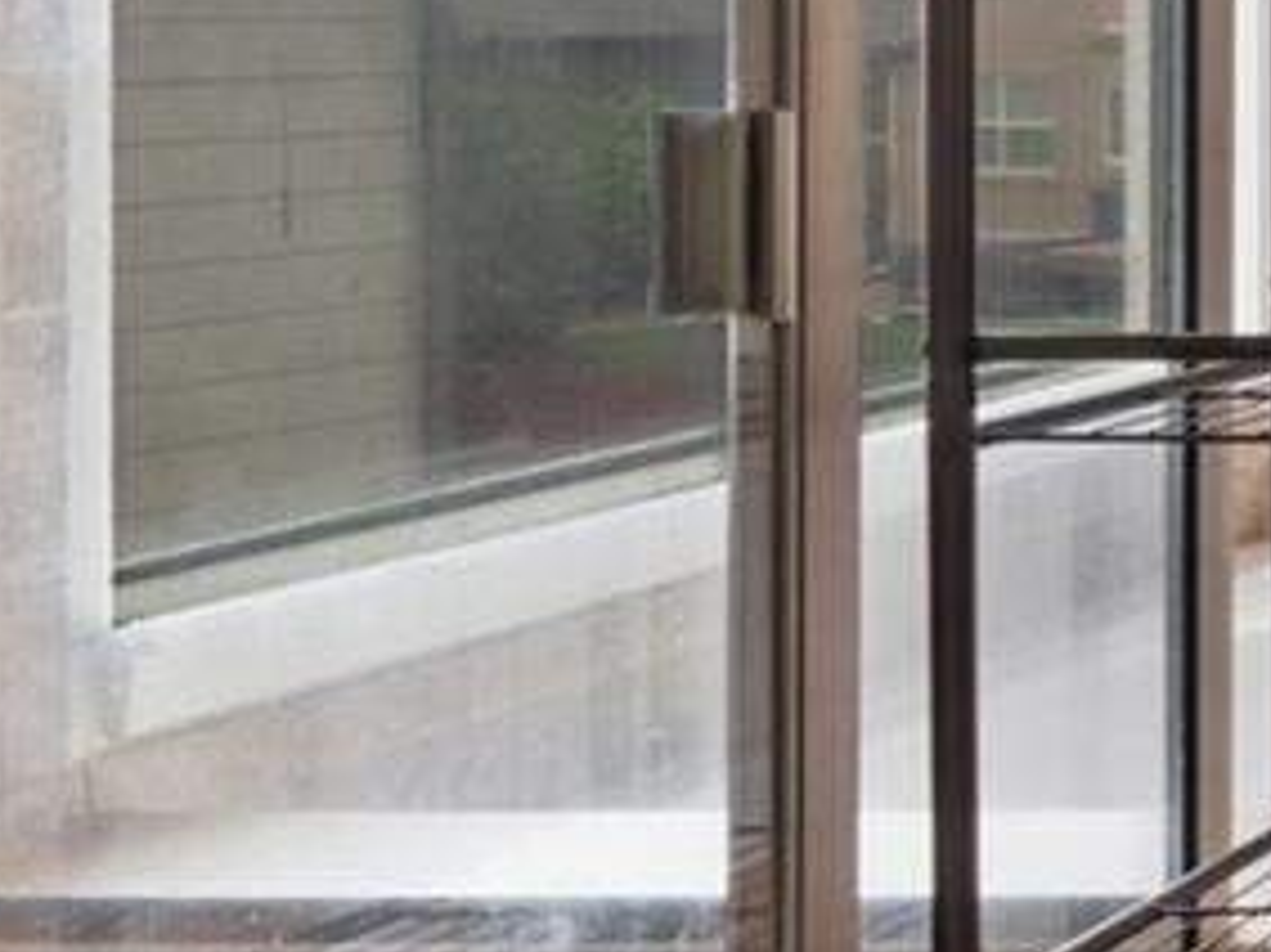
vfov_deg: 18.7
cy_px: -81
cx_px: 2731
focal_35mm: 76
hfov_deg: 16.8
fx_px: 2789
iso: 400
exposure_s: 1/15
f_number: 9
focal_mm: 14
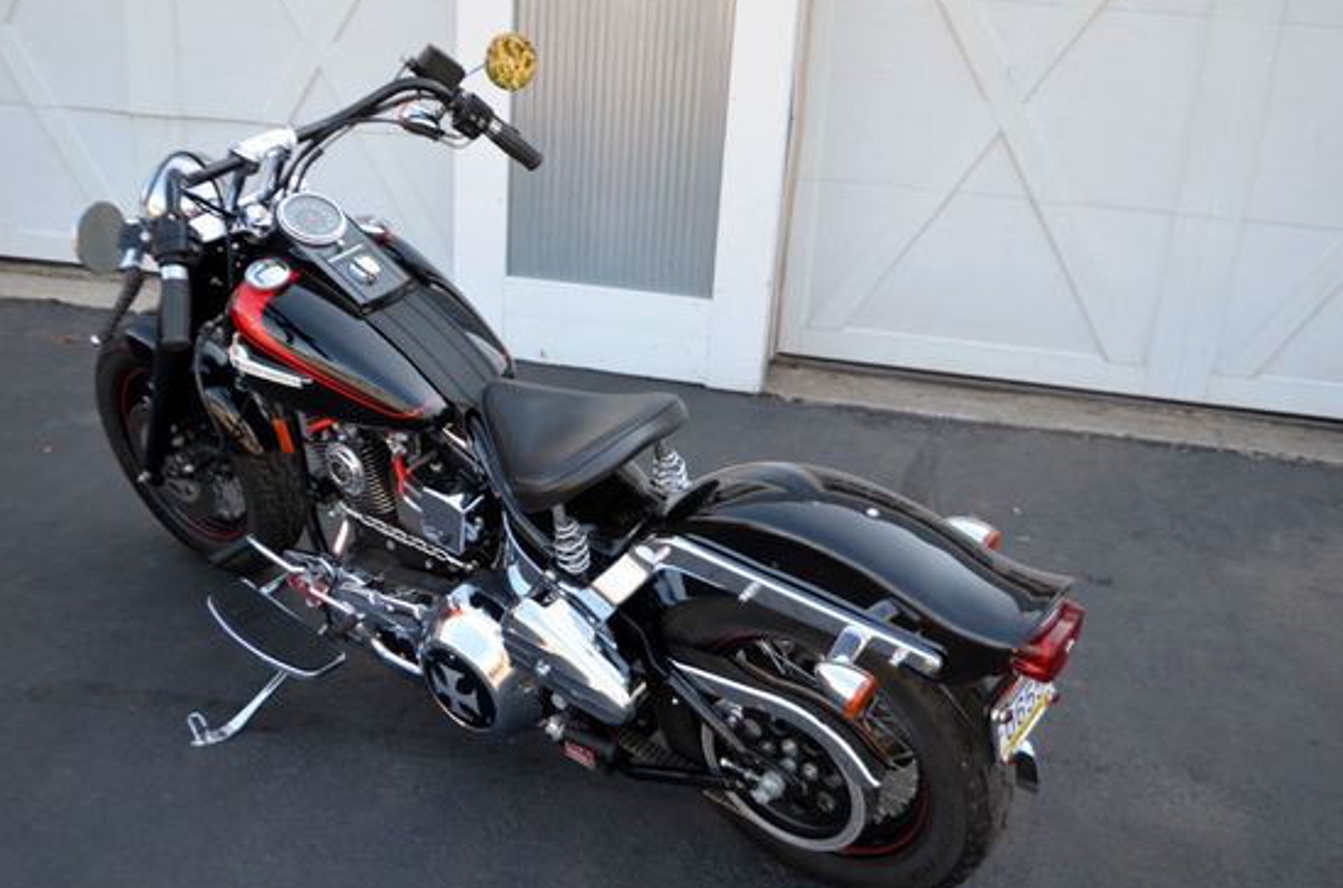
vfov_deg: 37.6
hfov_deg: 54.5
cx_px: 619
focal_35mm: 35
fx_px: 1302
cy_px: 462
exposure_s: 1/200
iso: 140
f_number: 3.8
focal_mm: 20
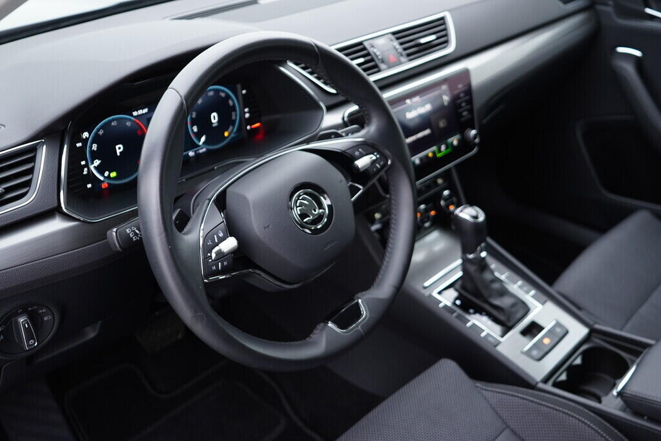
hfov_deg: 53.1
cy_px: 220
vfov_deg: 36.9
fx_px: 661
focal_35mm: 36
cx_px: 330
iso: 250
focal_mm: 24
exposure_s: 1/40
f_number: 2.8
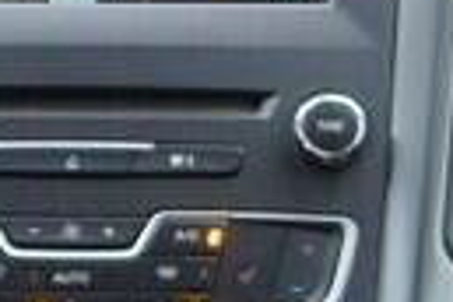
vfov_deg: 4.8
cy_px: -90
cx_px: -14
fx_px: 3586
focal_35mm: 285
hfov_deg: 7.2
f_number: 2.8
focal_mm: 24
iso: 125
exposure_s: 1/40
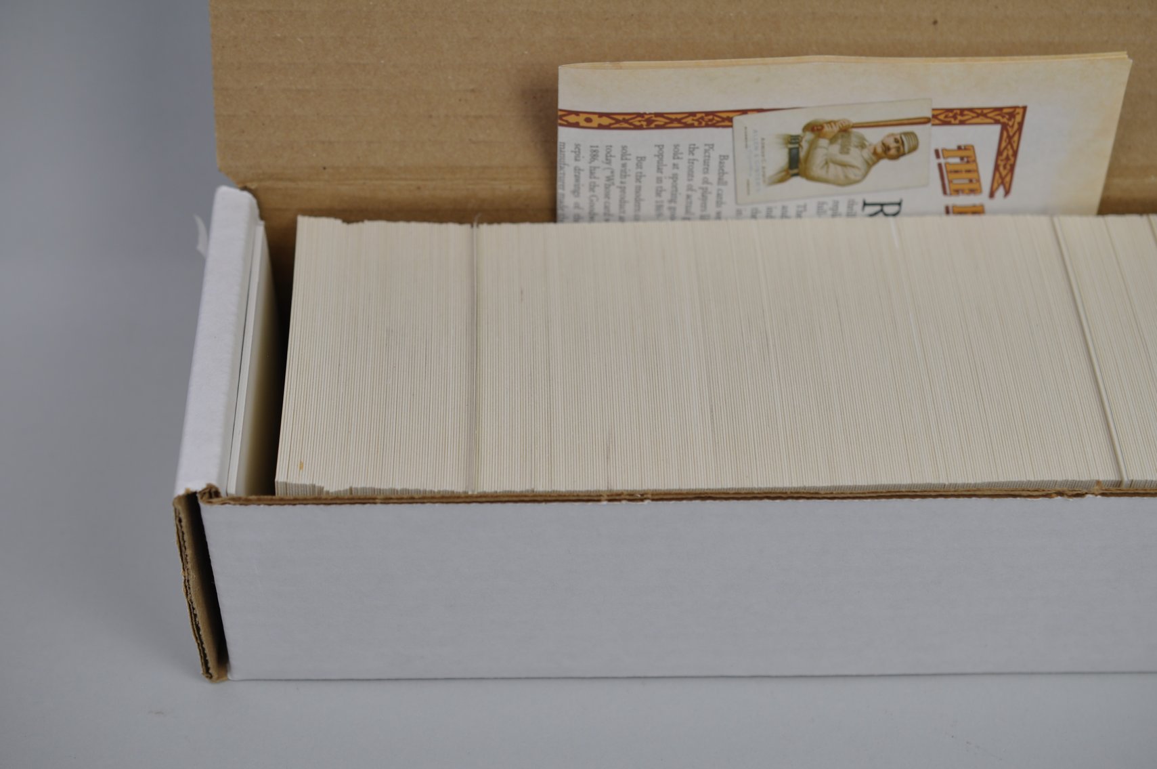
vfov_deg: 22.6
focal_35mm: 60
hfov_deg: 33.4
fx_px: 1926
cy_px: 384
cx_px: 578
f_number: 4.5
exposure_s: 1/80
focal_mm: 40
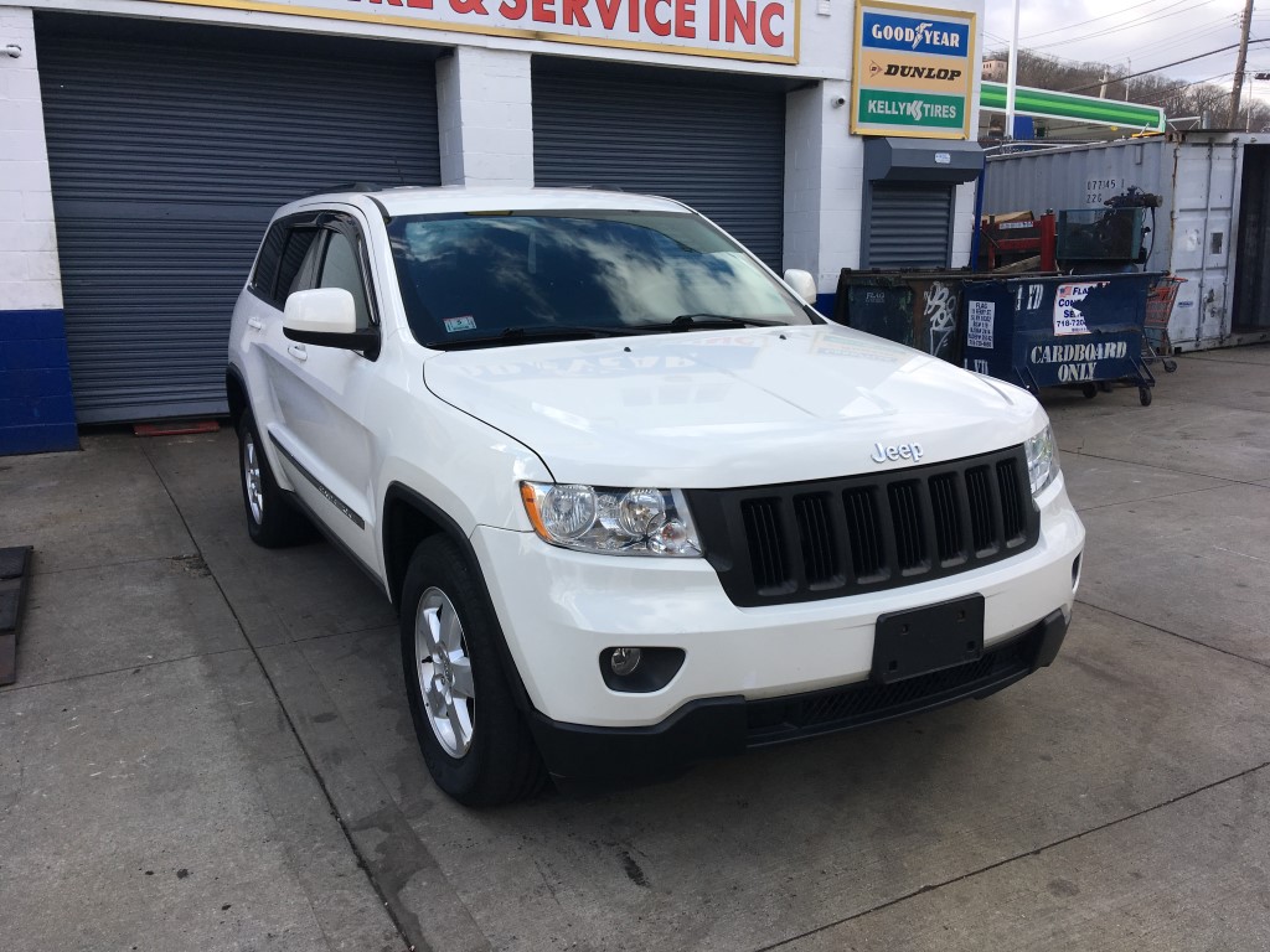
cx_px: 635
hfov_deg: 61.7
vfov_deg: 48.2
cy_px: 476
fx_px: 1064
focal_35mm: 29
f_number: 2.2
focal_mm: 4.15
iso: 25
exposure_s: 1/625
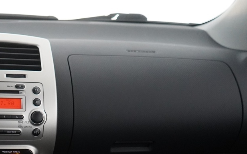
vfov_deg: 17.0
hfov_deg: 24.6
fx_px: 505
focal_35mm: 75
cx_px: -59
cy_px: 154
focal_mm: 28
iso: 4000
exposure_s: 1/60
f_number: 3.5
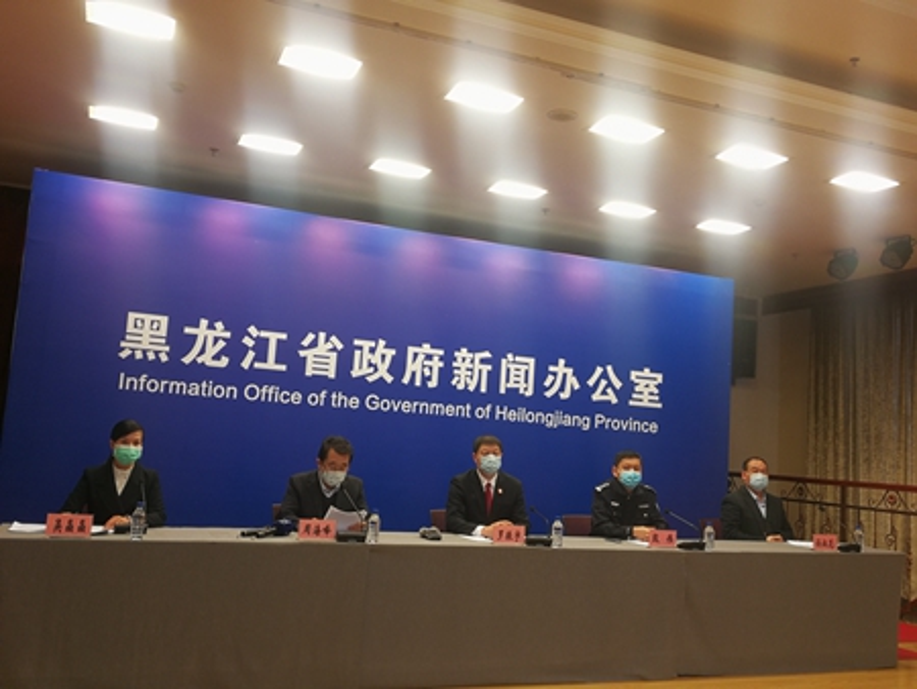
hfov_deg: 56.8
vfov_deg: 44.2
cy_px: 344
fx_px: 848
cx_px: 458
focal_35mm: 32
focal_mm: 3.95
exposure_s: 1/50
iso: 125
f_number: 2.2
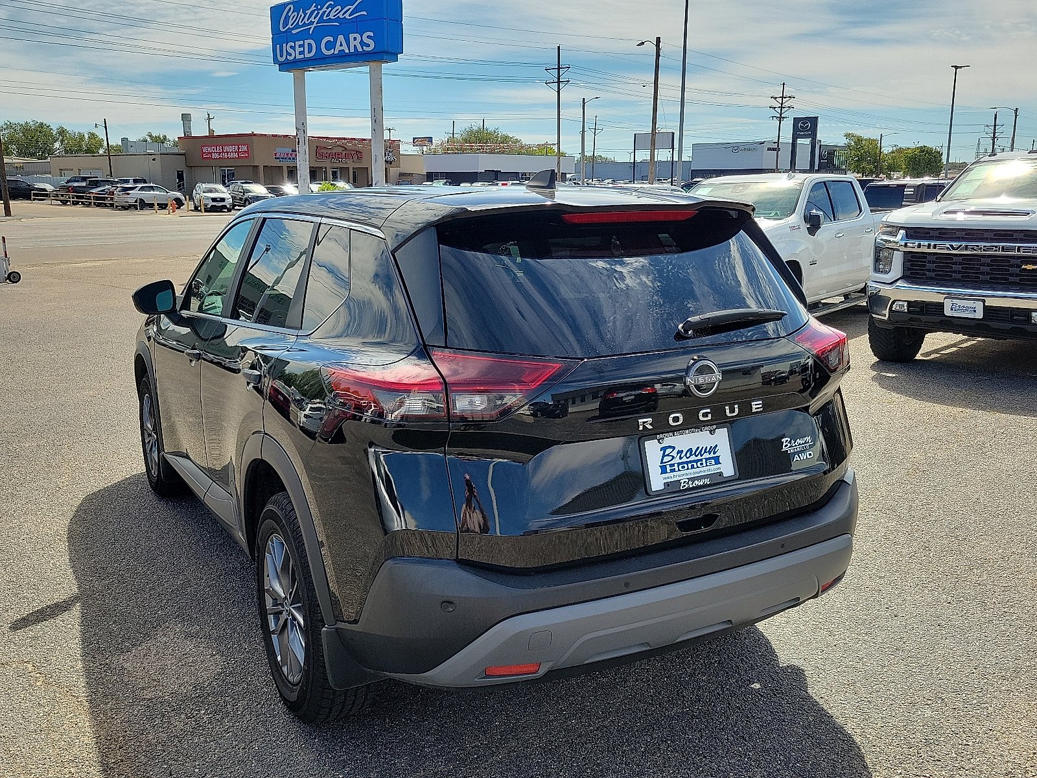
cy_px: 389
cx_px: 518
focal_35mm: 26
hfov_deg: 67.3
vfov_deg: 53.1
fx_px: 779
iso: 50
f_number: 1.8
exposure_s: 1/1429
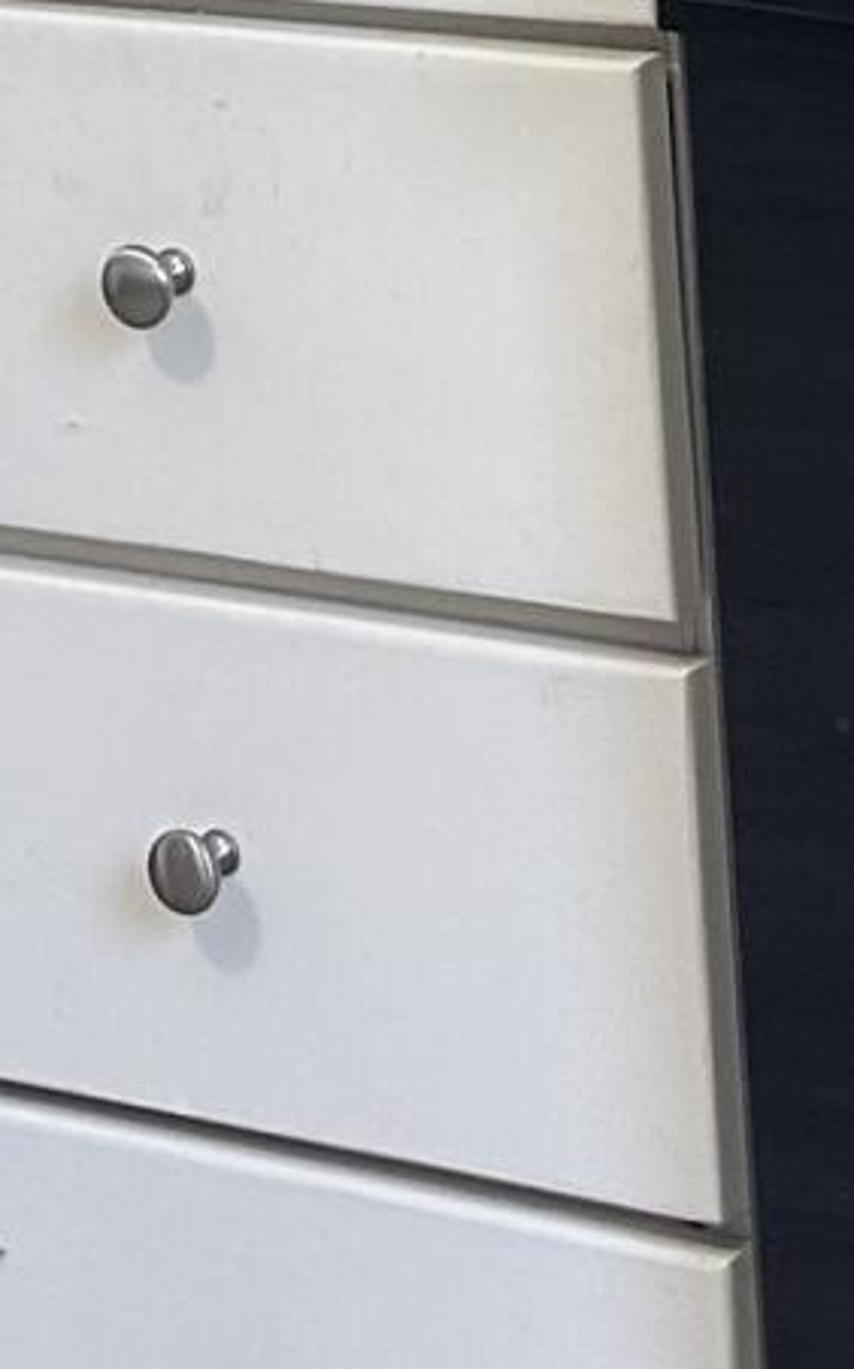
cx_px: 351
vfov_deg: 11.7
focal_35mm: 169
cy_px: -866
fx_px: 6301
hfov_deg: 7.8
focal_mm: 6.86
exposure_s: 1/120
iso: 125
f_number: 1.78
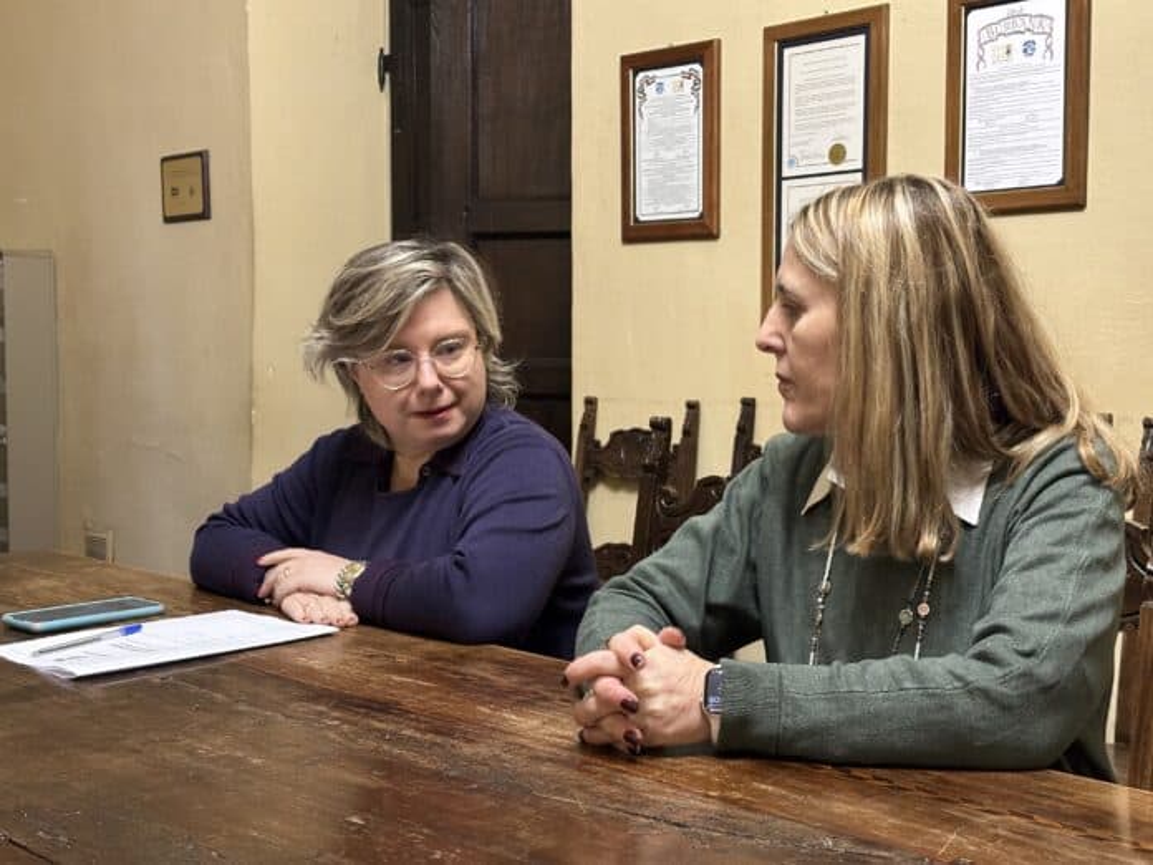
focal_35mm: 48
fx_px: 1599
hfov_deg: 39.7
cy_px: 432
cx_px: 576
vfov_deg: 30.3
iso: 400
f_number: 1.78
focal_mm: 6.86
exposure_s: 1/33
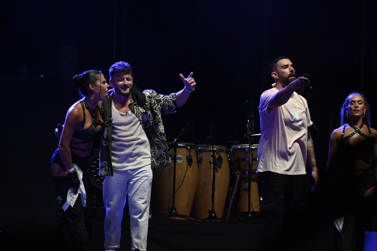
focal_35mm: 381
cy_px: 127
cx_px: 187
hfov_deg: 5.4
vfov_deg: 3.6
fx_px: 3988
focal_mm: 250
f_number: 6.3
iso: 4000
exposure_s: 1/320
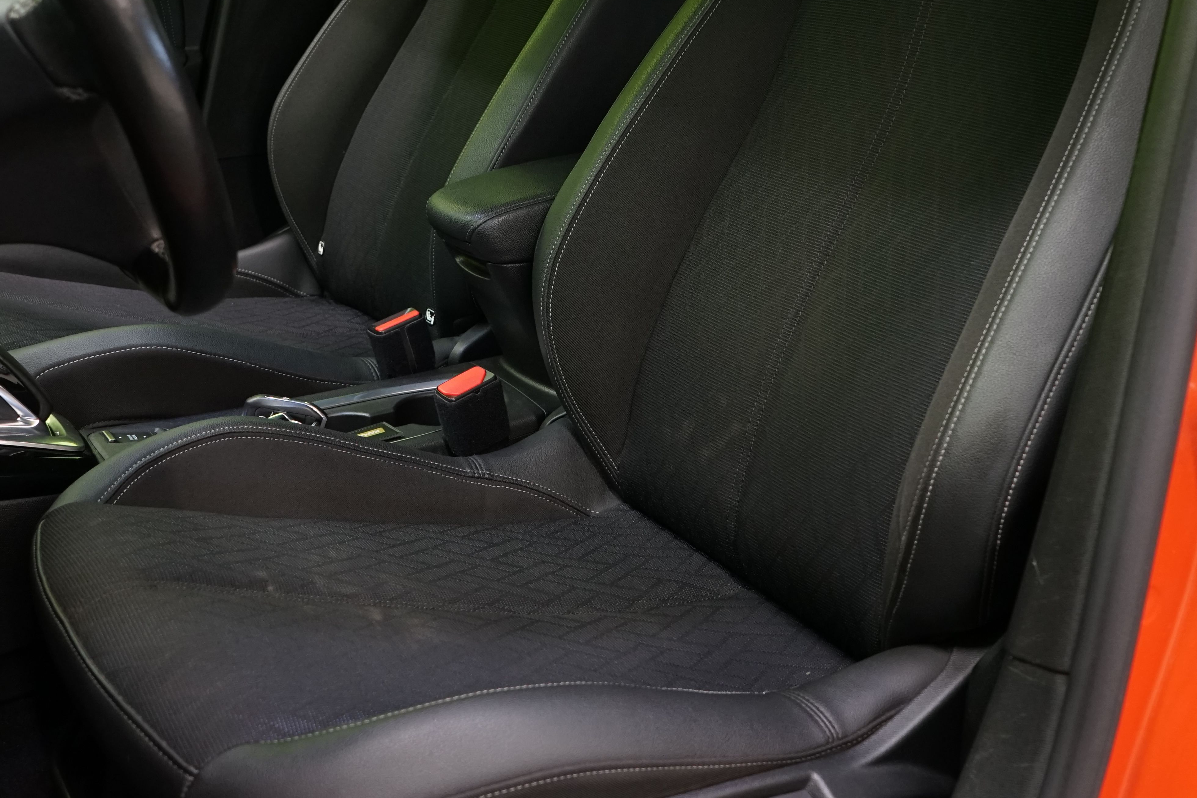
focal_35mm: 46
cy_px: 216
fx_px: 1529
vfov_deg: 28.9
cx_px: 472
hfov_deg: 42.5
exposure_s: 1/15
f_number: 5.6
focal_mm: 30
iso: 1600
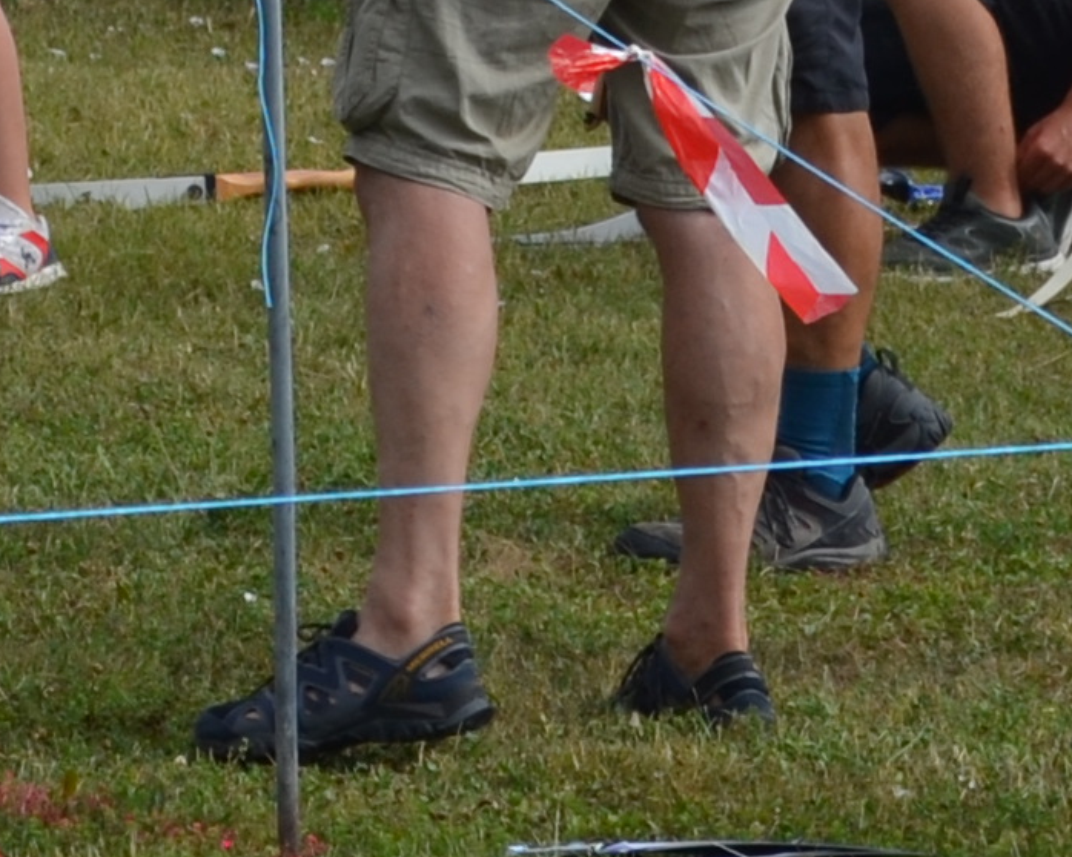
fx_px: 14749
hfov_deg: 4.2
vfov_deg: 3.3
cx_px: 385
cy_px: -668
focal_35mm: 465
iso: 100
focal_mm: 50
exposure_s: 1/250
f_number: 8
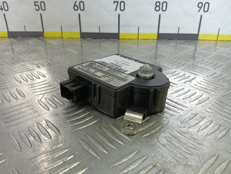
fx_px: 153
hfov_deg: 73.9
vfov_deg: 58.9
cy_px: 87
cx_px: 116
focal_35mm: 23
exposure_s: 1/50
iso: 86
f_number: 1.6
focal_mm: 4.11
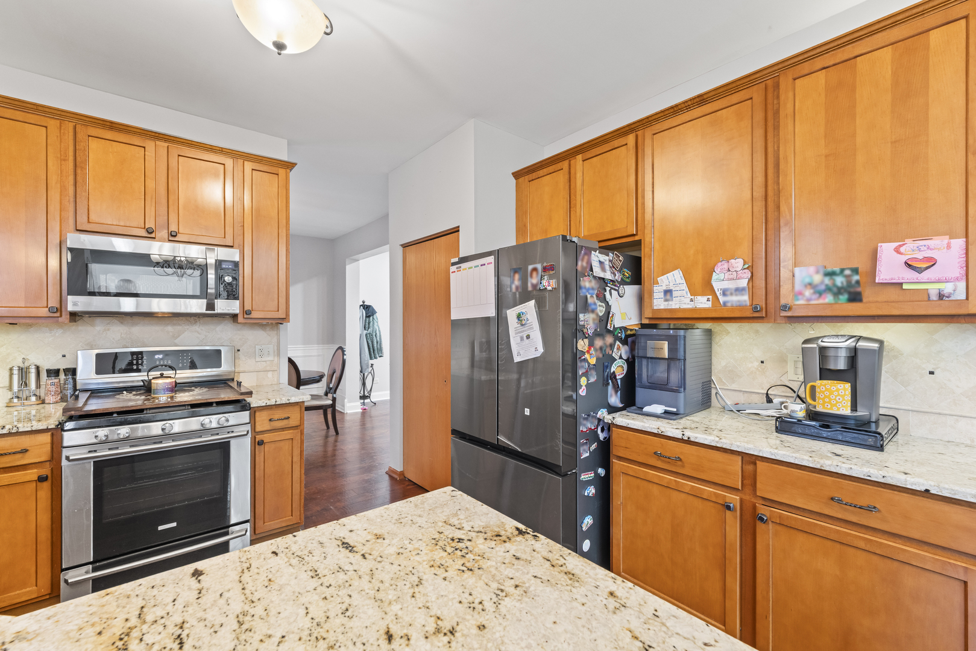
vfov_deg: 81.2
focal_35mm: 14
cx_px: 488
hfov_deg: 104.2
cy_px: 326
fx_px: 380
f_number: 9
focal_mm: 14
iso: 1000
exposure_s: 1/1.67
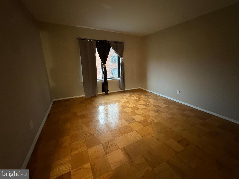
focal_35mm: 14
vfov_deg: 85.7
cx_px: 120
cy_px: 90
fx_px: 97
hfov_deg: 102.1
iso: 800
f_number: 2.2
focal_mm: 2.22
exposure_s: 1/30
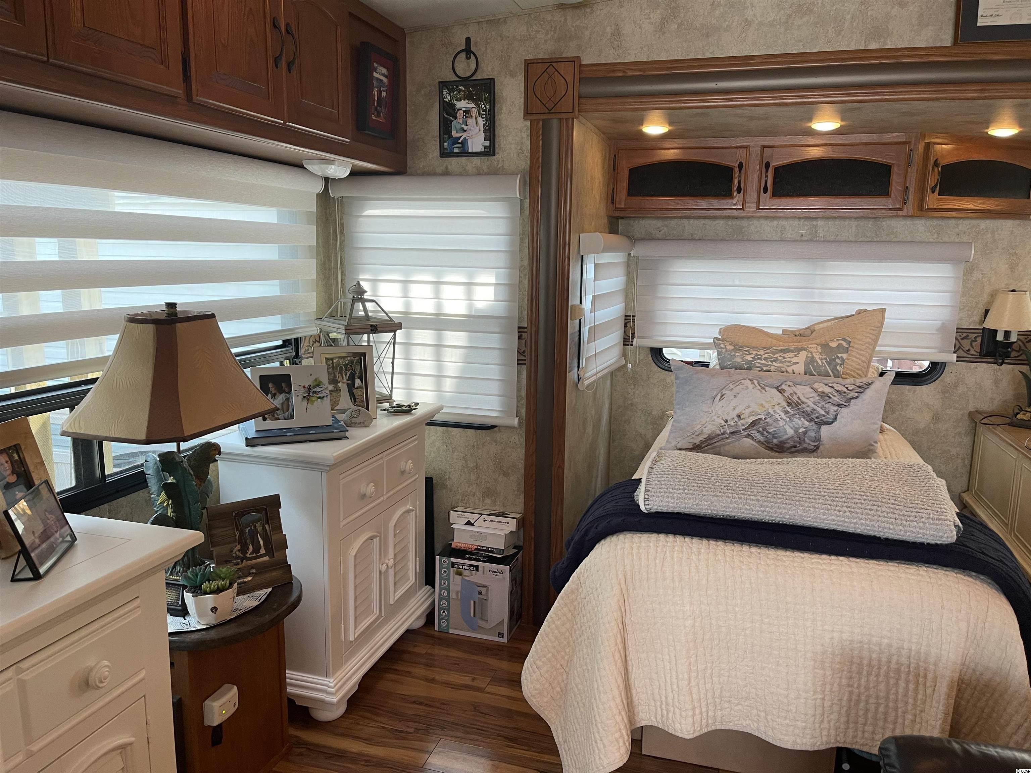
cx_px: 516
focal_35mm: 26
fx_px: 774
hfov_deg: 67.3
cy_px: 386
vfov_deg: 53.1
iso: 80
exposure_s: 1/60
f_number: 1.6
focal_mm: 5.1
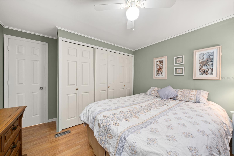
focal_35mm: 13
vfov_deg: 85.4
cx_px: 117
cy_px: 78
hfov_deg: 108.3
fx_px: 84
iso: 400
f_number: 11
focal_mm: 13
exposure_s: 1.3
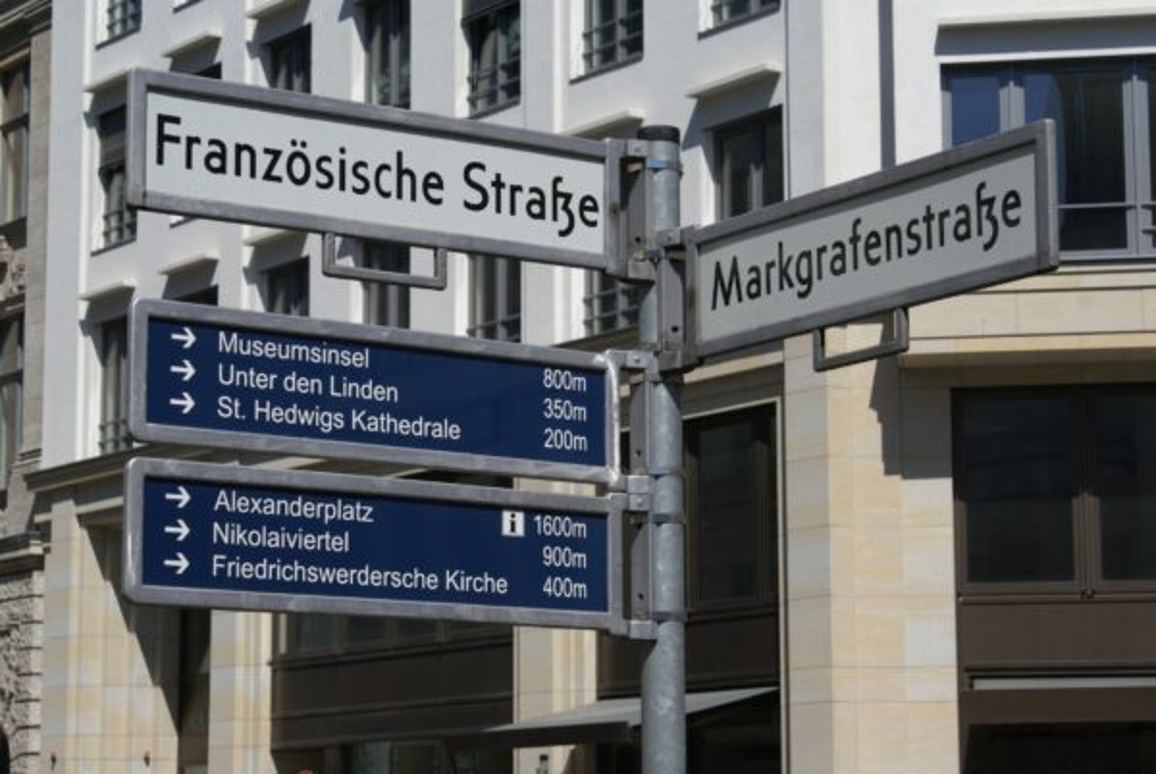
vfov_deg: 15.2
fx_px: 2894
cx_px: 578
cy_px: 387
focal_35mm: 90
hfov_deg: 22.6
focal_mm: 60
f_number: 11
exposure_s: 1/200
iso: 100
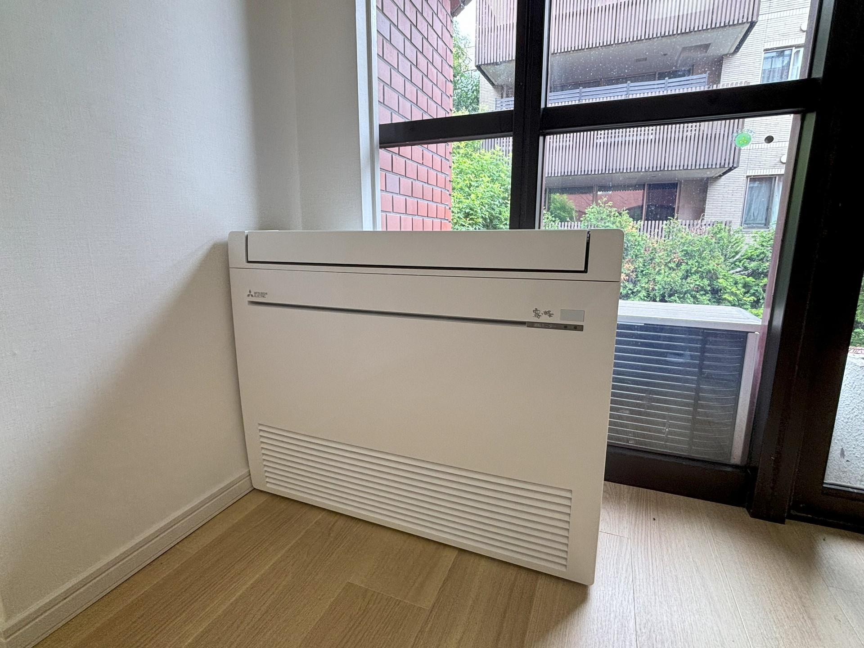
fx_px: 424
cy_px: 324
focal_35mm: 17
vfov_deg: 74.7
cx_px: 432
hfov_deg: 91.0
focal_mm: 1.54
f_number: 2.4
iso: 64
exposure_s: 1/100
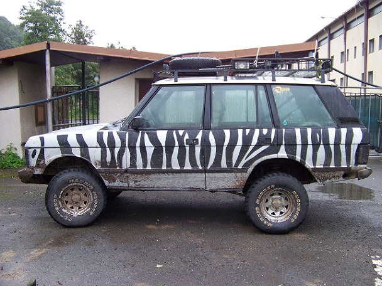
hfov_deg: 51.4
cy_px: 143
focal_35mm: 36
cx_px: 191
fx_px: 397
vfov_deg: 39.7
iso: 64
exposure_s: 1/60
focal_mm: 5.85
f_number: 2.8
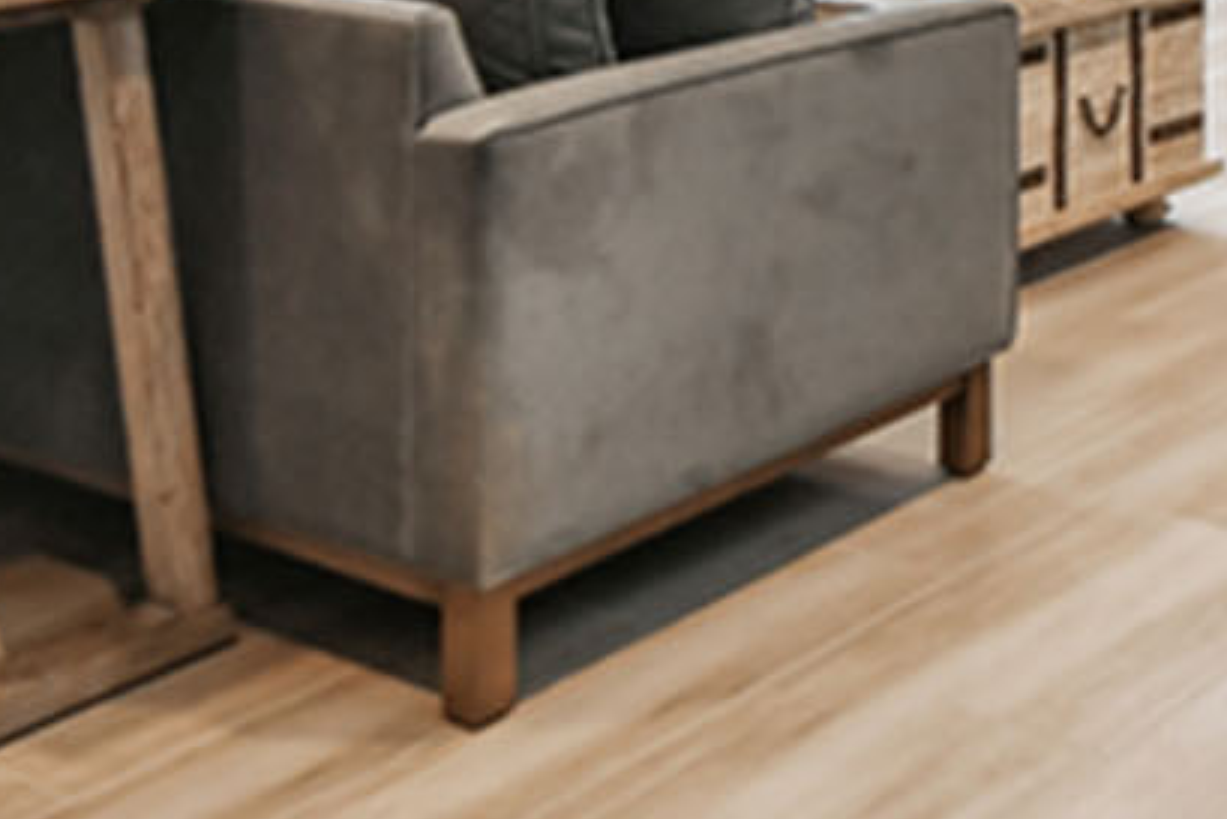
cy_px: -549
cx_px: 1194
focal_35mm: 66
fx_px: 2250
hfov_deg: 28.8
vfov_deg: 17.6
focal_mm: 10
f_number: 7.1
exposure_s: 1/60
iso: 100
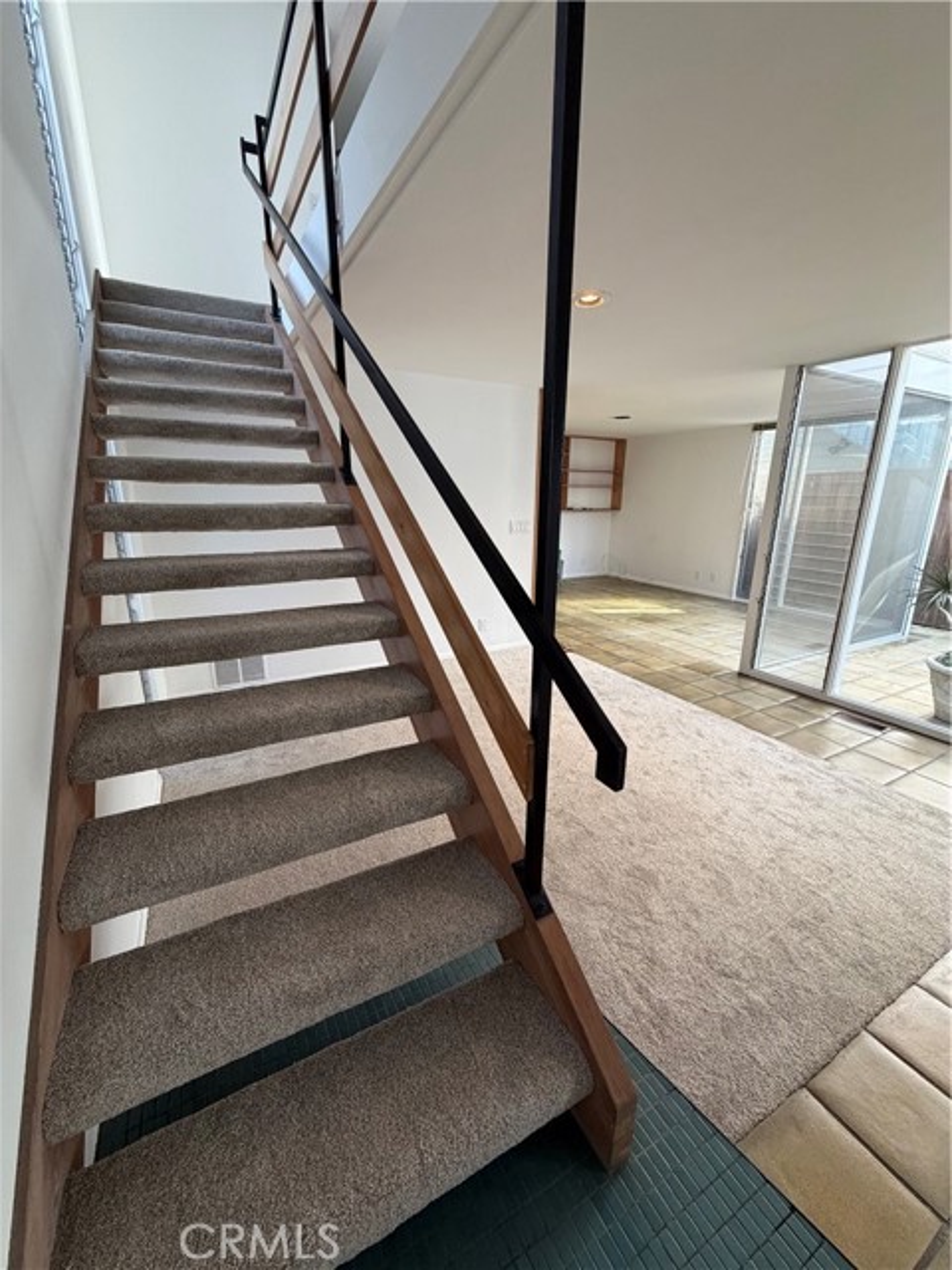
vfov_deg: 102.1
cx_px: 476
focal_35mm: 14
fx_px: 513
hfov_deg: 85.7
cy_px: 635
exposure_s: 1/120
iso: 250
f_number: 2.2
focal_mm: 2.22
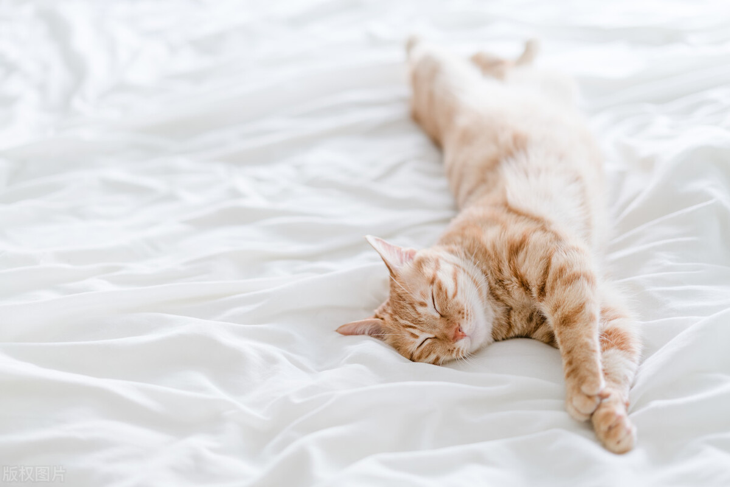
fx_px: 1115
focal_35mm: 55
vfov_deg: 24.6
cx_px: 365
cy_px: 244
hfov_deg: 36.2
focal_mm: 55
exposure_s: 1/125
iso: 200
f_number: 1.8
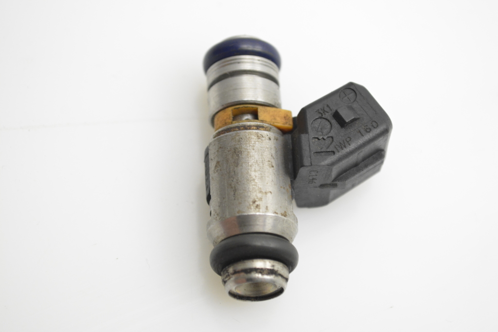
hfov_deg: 24.6
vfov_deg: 16.5
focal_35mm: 82
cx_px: 249
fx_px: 1141
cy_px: 166
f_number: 7.1
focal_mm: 55
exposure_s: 1/200
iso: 2500
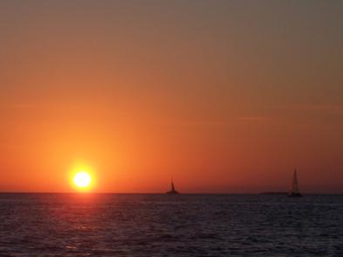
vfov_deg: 9.1
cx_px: 77
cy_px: 180
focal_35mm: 162
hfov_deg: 12.2
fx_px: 1605
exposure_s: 1/250
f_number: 8
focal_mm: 16.6
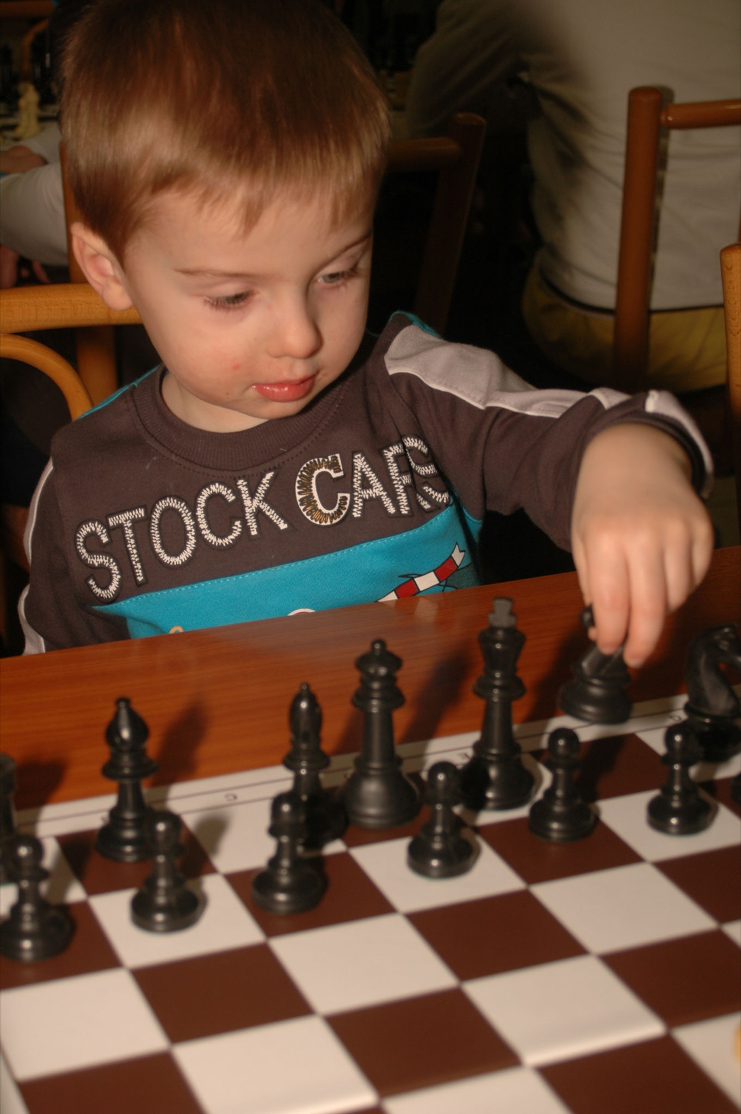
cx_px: 370
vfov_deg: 29.9
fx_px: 2087
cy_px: 557
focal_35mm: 68
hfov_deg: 20.1
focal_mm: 45
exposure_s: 1/60
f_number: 5.6
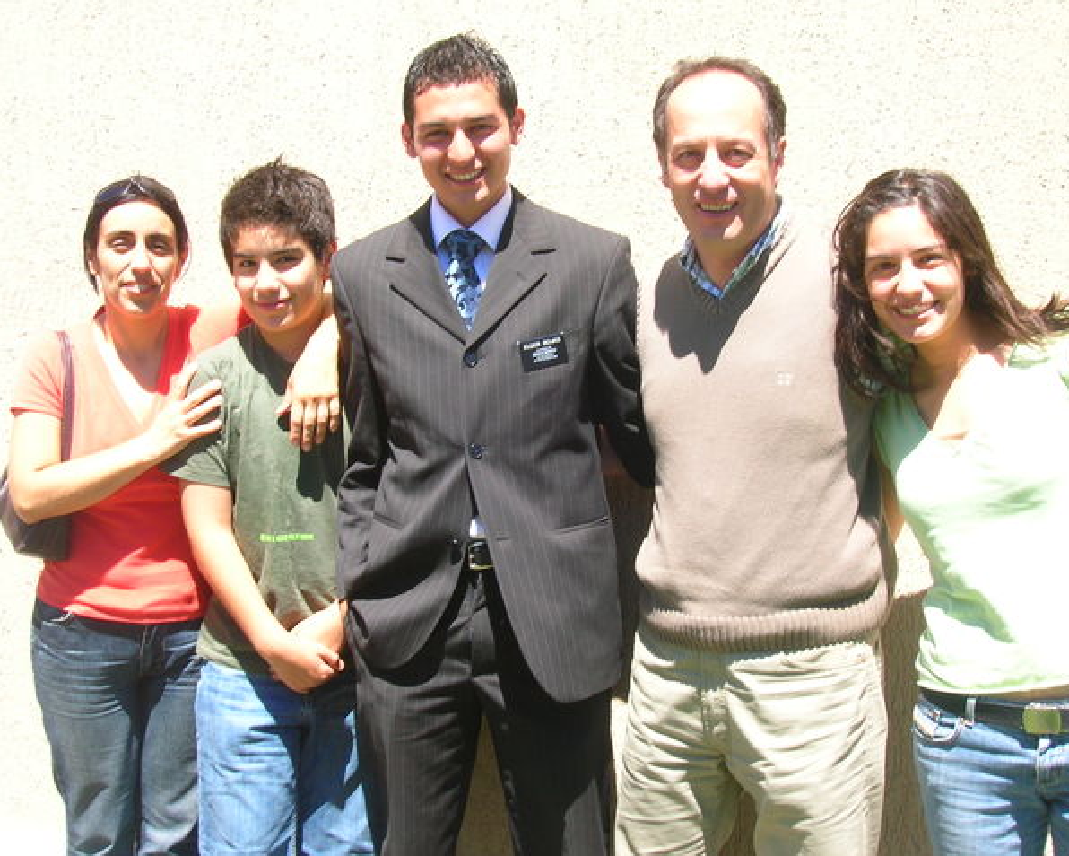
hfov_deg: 42.0
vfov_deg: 34.2
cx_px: 560
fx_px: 1392
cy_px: 428
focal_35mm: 44
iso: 50
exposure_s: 1/94.1
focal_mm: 7
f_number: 5.2
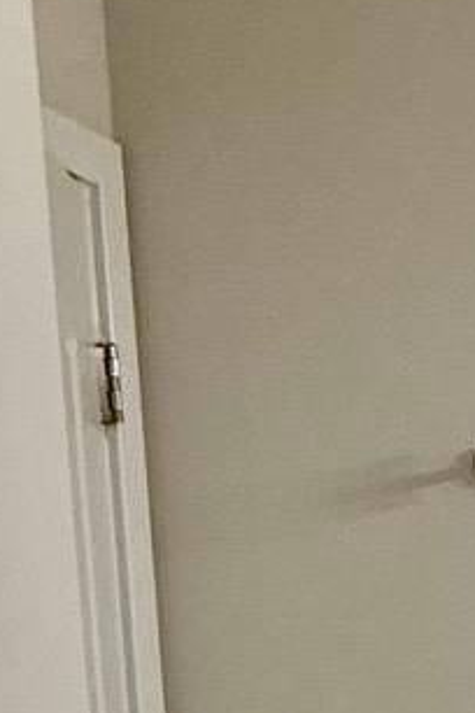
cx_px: 1288
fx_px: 1445
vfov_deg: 26.8
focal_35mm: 73
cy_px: 636
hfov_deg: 12.4
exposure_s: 1/120
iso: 80
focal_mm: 2.22
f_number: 2.2
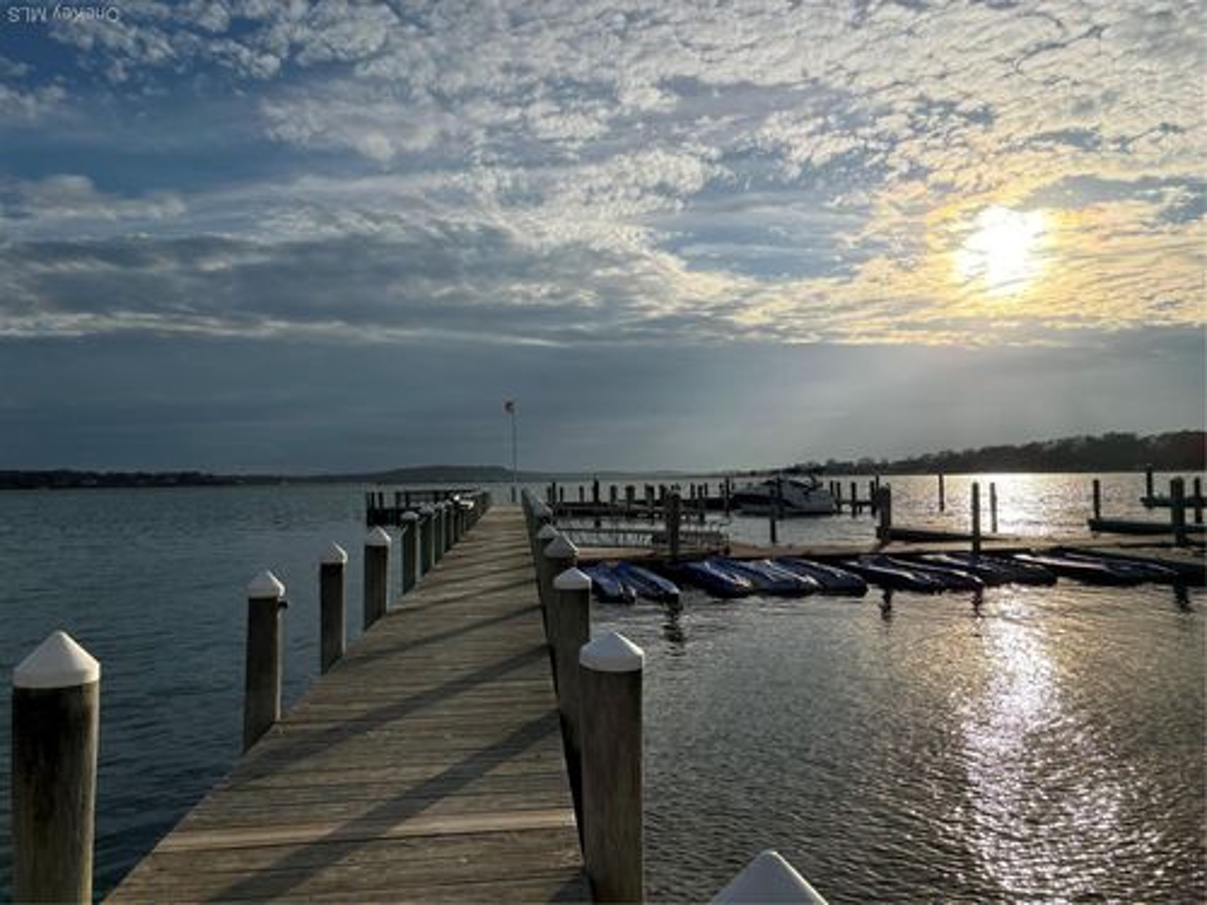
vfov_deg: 53.1
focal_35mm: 26
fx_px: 907
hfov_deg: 67.3
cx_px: 604
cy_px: 452
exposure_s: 1/13889
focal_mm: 5.96
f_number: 1.6
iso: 50
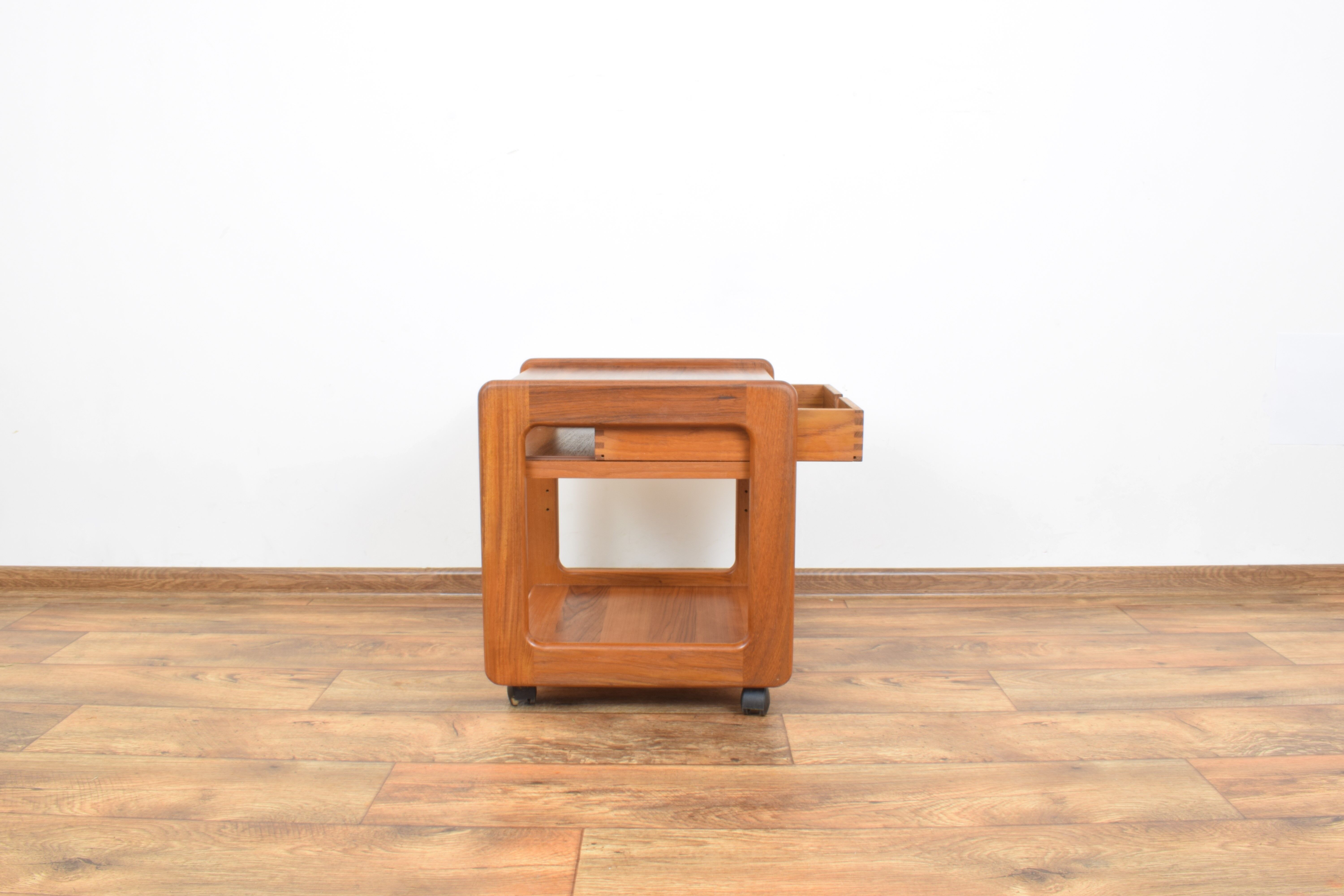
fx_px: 1120
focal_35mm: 30
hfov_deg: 61.9
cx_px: 672
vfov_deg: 43.6
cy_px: 448
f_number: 22
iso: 100
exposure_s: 5
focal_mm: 20
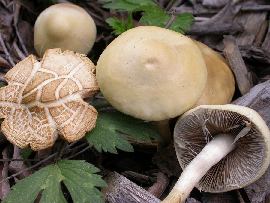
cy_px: 102
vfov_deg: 17.8
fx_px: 647
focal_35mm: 83
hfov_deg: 23.6
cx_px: 135
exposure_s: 1/142
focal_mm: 17.3
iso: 200
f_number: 5.1
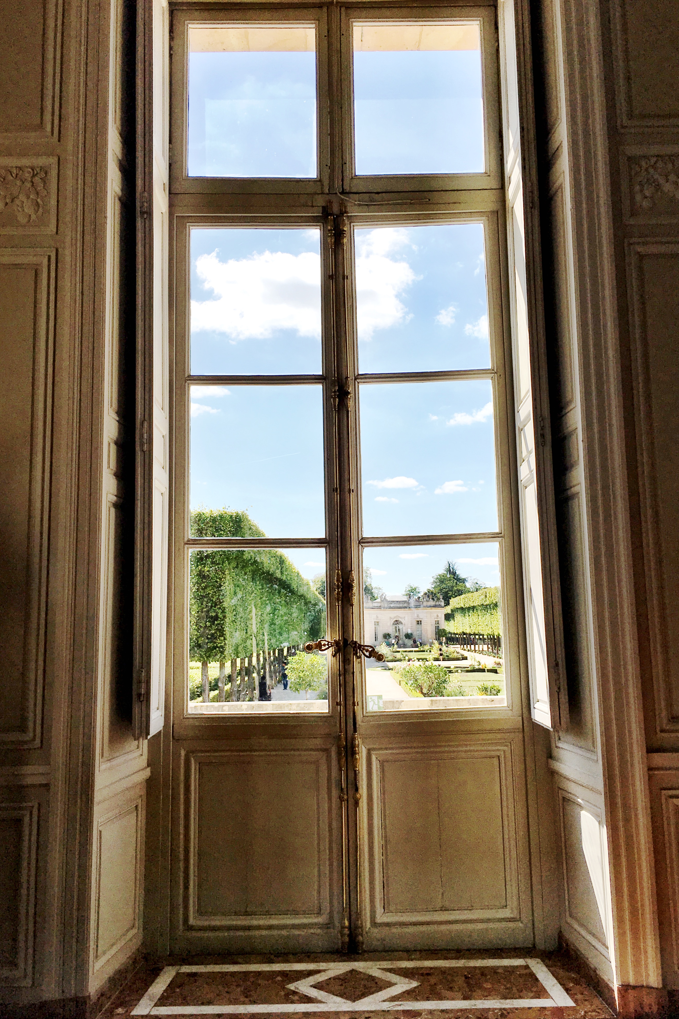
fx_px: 877
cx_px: 357
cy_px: 507
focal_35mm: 31
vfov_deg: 60.3
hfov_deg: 42.3
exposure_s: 1/1709
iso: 25
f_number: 2.2
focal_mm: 4.15
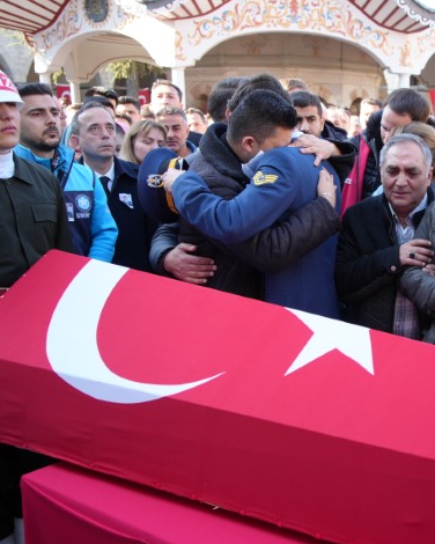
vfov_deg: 40.3
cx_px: 392
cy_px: 270
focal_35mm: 46
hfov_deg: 31.2
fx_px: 740
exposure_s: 1/160
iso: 200
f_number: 4
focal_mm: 32
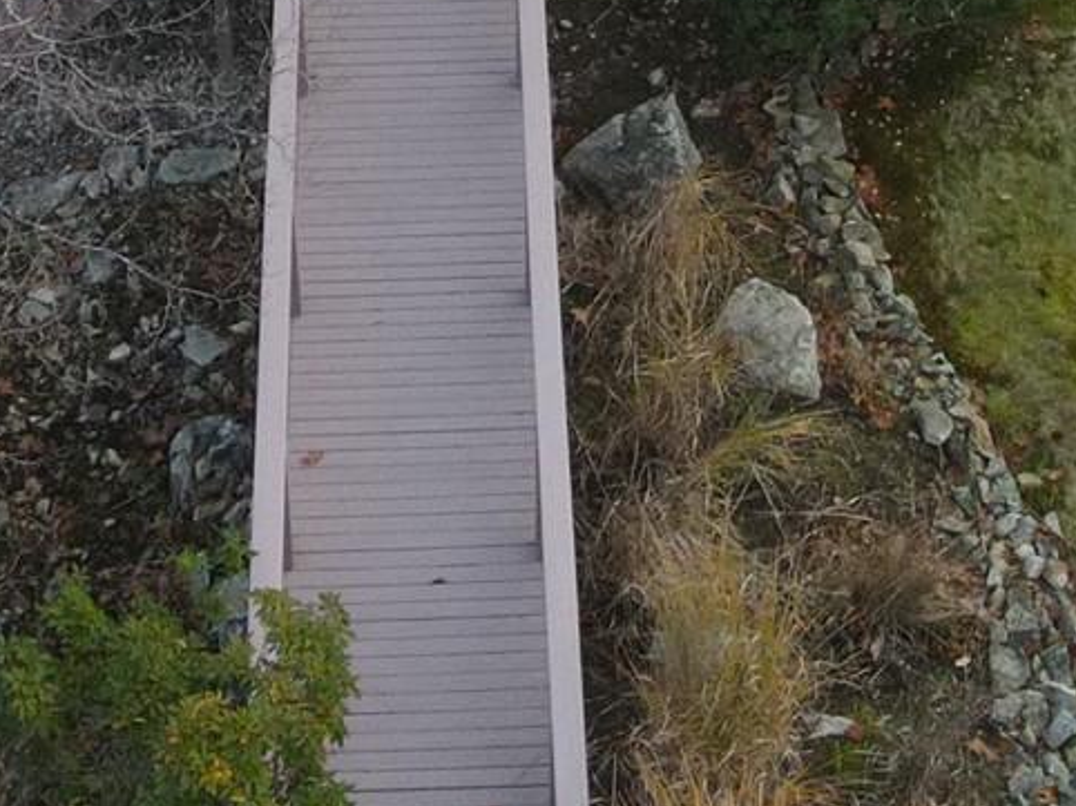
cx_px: 558
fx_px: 3169
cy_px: -891
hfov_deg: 19.3
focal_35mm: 102
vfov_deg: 12.5
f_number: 2.8
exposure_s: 1/8
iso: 780
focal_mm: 4.5
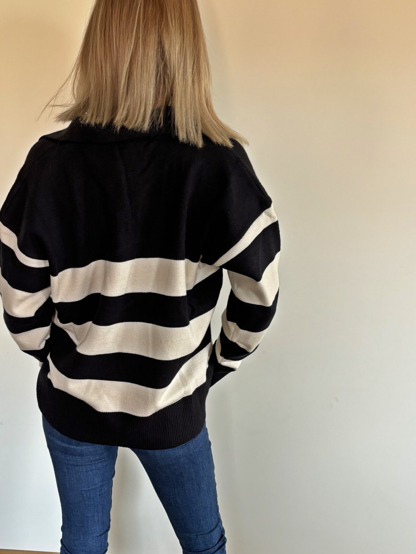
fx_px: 625
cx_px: 150
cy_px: 352
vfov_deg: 47.4
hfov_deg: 36.6
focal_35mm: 39
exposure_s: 1/100
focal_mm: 5.96
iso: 125
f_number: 1.6
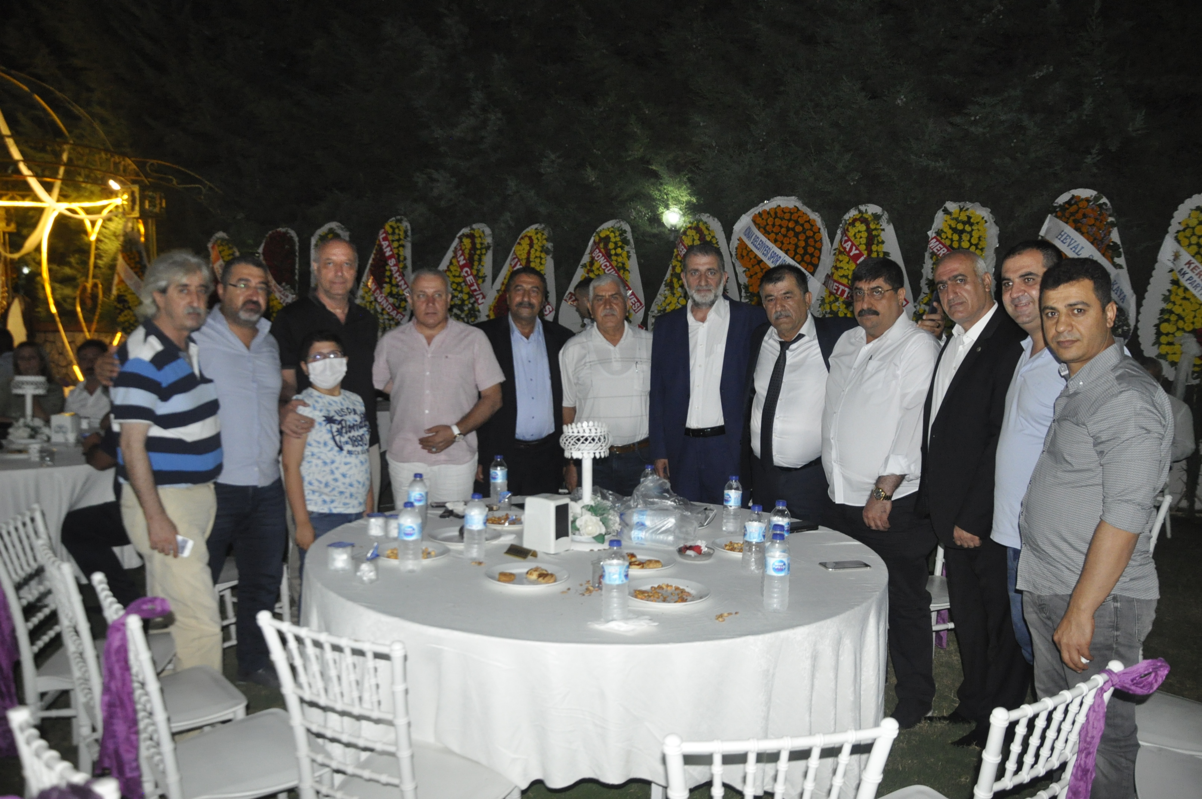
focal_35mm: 27
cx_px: 601
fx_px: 900
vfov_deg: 47.8
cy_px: 400
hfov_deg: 67.4
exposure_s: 1/60
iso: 1600
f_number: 5
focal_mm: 18
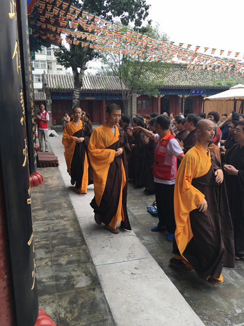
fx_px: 273
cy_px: 163
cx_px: 122
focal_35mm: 29
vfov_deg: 61.7
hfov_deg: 48.2
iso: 25
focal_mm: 4.15
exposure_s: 1/315
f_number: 2.2
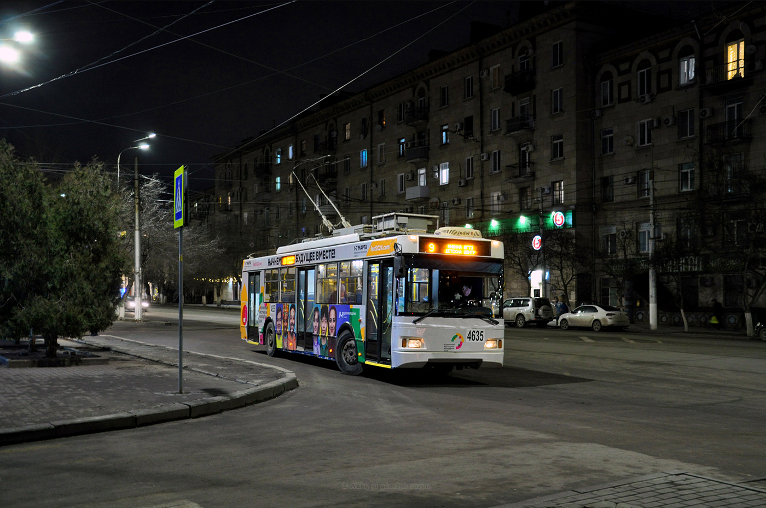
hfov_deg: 49.6
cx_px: 383
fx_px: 829
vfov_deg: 34.1
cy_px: 254
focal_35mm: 39
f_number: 4
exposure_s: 1/6
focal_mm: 26
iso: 800
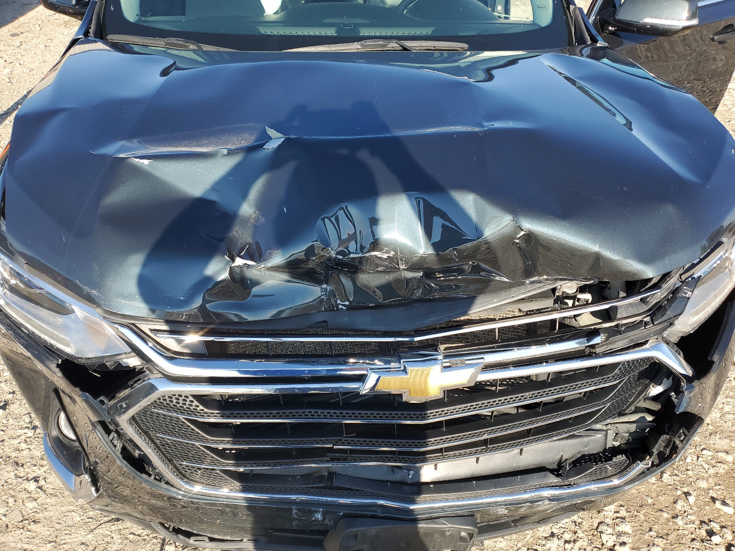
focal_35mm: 26
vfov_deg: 53.1
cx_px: 368
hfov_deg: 67.3
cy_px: 276
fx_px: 552
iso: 50
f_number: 1.5
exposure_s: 1/1111
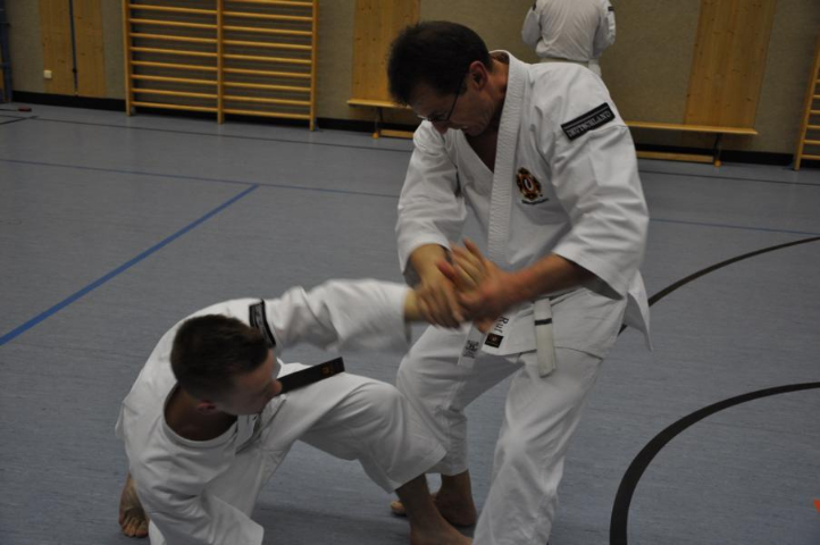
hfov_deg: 46.4
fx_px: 956
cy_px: 272
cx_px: 410
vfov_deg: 31.8
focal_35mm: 42
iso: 450
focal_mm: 28
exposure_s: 1/60
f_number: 4
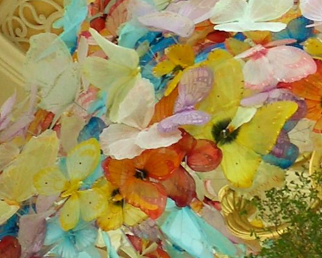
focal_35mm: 110
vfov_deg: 13.7
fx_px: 1048
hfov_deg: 16.9
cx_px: 348
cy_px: -18
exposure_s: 1/60
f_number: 3.5
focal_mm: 5.6
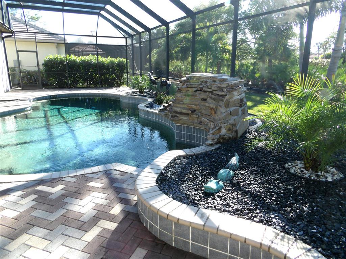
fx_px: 230
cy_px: 130
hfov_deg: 73.9
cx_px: 173
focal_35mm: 23
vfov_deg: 58.9
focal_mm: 4.2
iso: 100
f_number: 4.1
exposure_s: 1/150
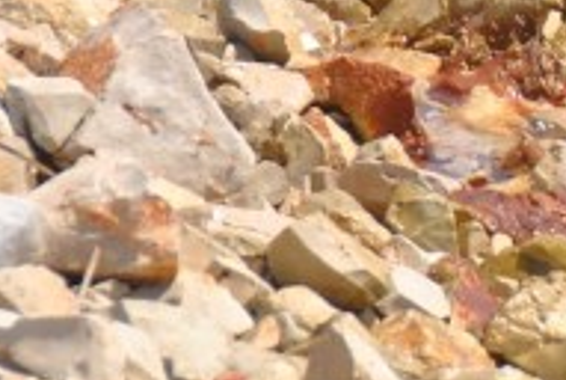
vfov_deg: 1.4
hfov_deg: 2.0
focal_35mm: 1010
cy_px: 12
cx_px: 1154
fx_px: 15904
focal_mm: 112
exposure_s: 1/500
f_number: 5.6
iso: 100
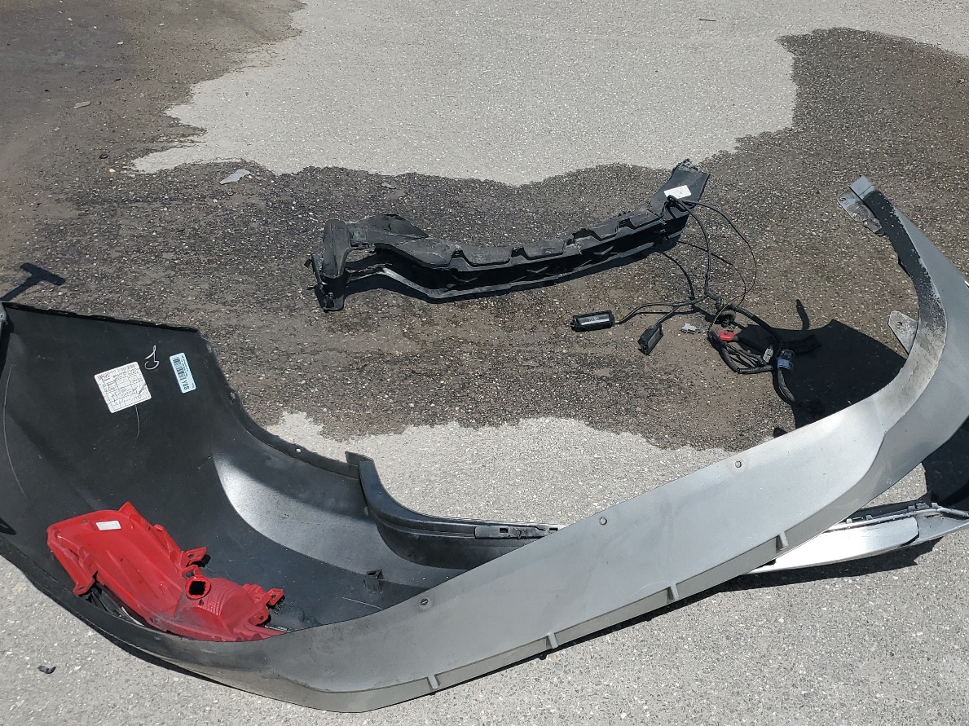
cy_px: 404
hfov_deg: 52.5
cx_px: 539
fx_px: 979
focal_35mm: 35
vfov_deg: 40.6
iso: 50
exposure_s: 1/5000
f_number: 1.5
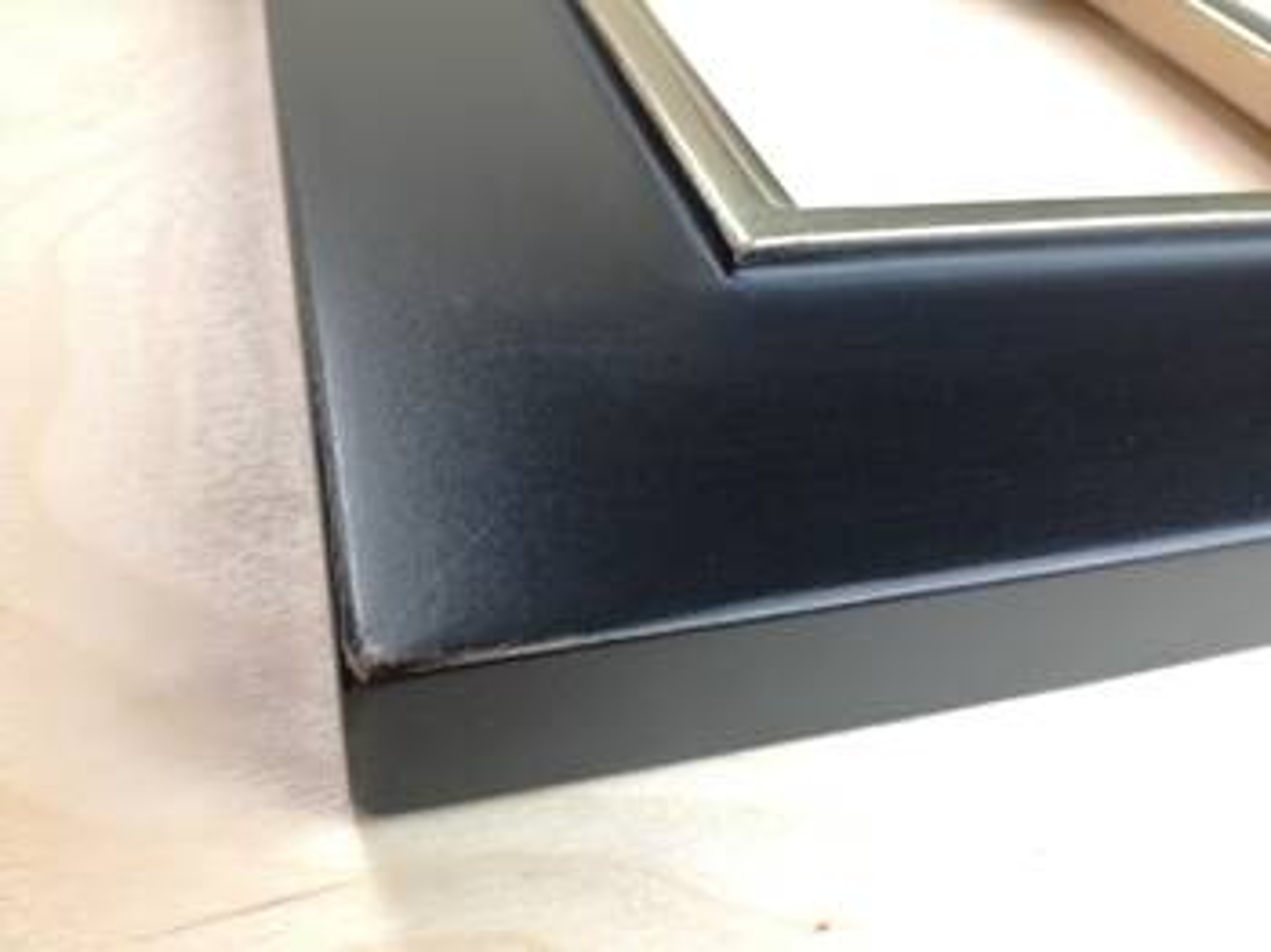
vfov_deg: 51.3
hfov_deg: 65.4
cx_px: 636
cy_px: 476
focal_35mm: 27
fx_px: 991
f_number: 2
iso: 100
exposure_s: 1/33.3
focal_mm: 3.79
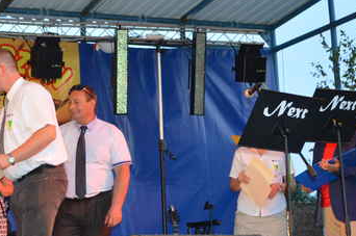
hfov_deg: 20.1
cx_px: 87
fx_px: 997
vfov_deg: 13.5
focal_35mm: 101
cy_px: 112
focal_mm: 38
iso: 800
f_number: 5
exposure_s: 1/60
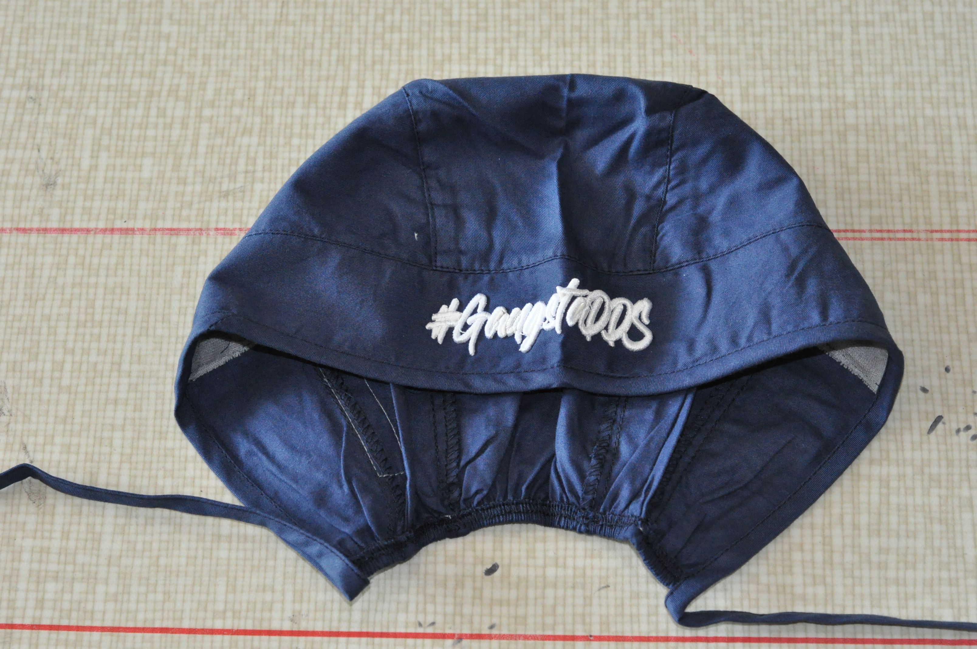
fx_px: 2033
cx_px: 488
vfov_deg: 18.1
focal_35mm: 75
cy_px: 324
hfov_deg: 27.0
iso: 2000
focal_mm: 50
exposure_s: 1/60
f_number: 5
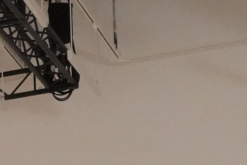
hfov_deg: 6.9
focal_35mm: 276
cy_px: 542
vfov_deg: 4.7
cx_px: -433
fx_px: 1894
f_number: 13
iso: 6400
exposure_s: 1/6
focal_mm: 35
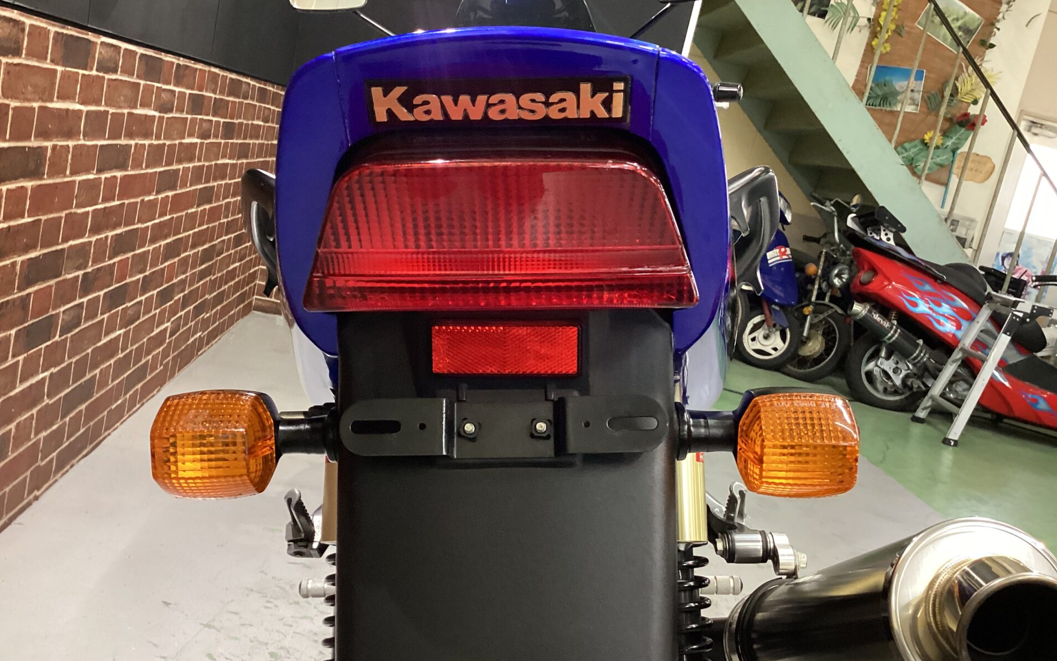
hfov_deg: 58.1
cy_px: 344
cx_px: 527
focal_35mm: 33
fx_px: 951
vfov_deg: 38.3
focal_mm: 3.3
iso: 250
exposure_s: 1/60
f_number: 2.4
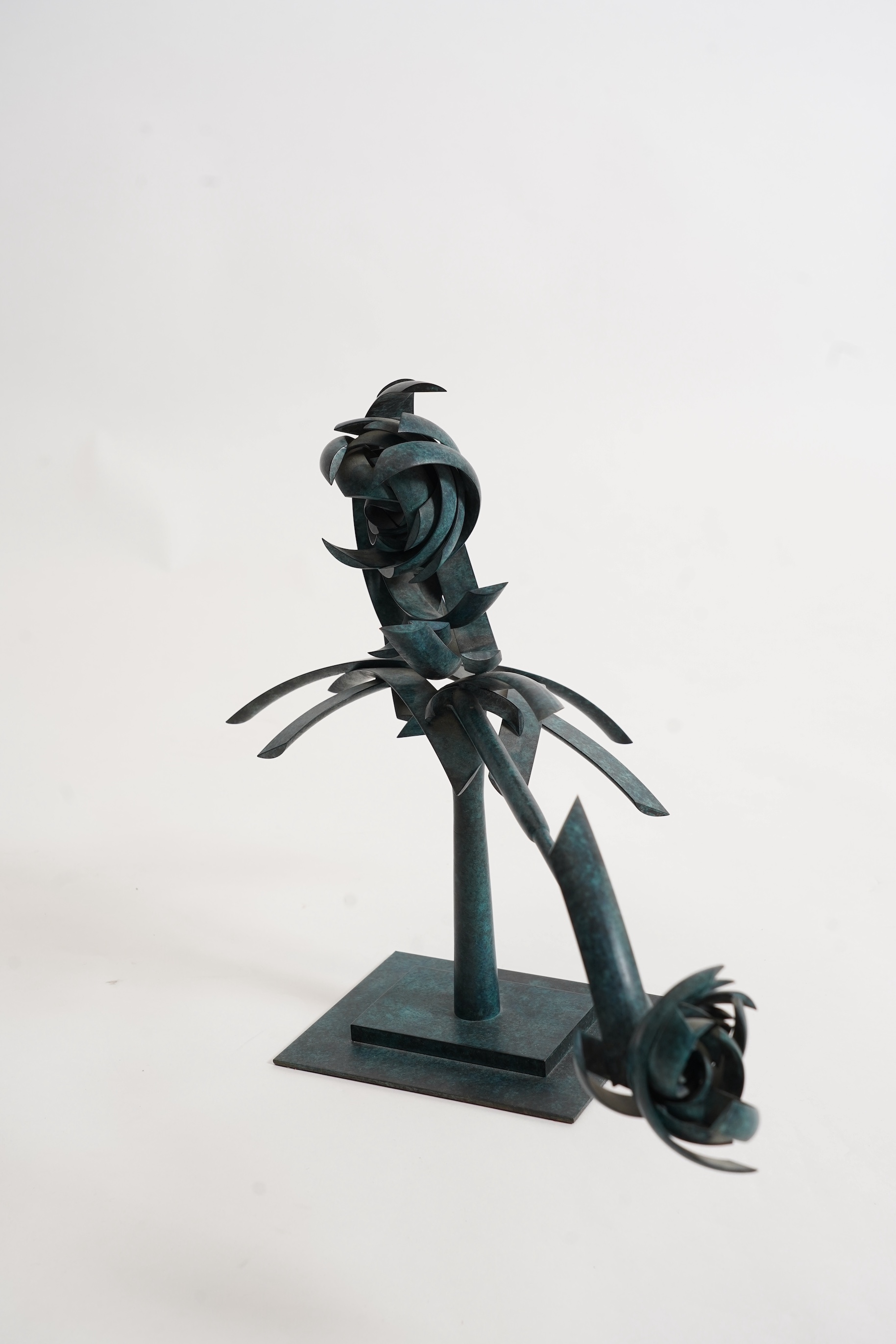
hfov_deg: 26.0
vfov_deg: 38.2
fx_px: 1941
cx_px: 448
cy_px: 672
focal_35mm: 52
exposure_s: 1/125
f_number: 9
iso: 640
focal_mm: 52
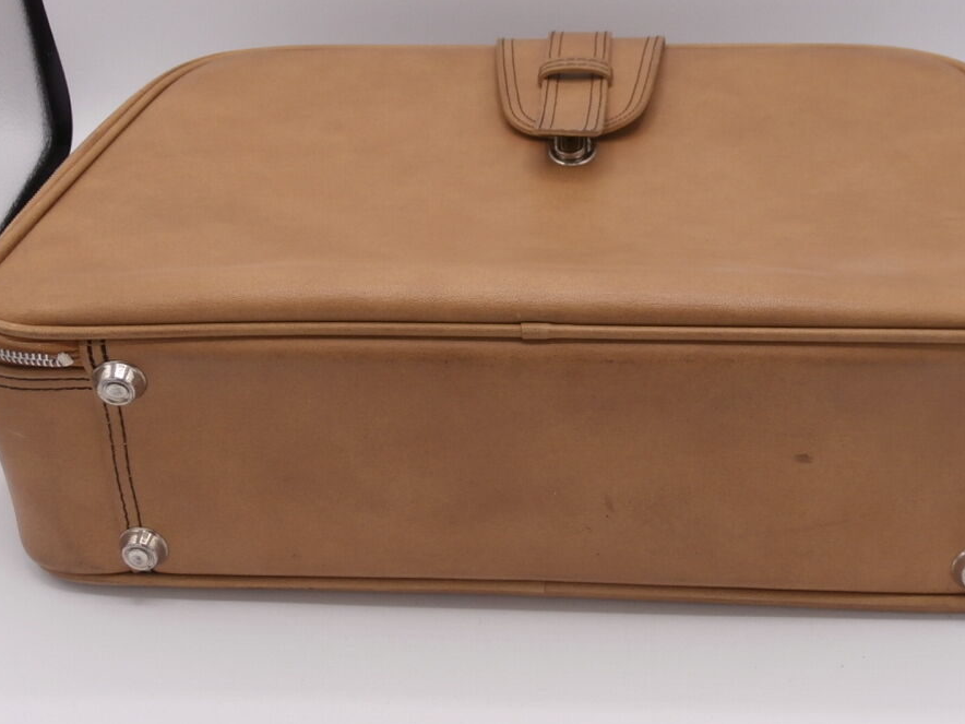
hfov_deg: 34.9
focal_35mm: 55
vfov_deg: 26.5
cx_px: 529
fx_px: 1533
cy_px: 302
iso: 100
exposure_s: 1/200
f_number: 3.9
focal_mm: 6.67
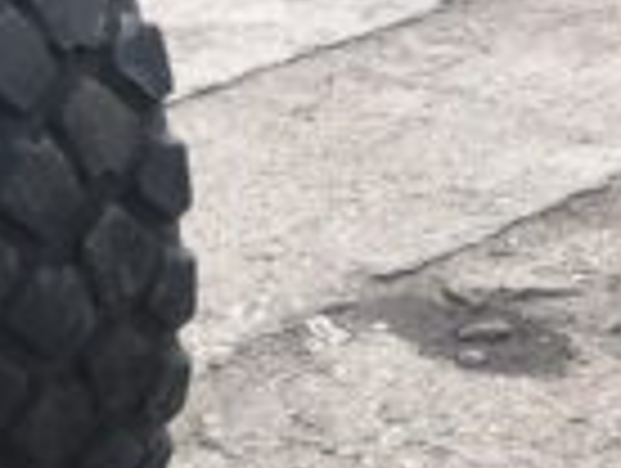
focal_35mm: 87
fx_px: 1563
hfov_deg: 21.6
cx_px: -14
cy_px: 146
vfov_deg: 17.0
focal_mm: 3.99
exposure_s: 1/631
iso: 20
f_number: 1.8
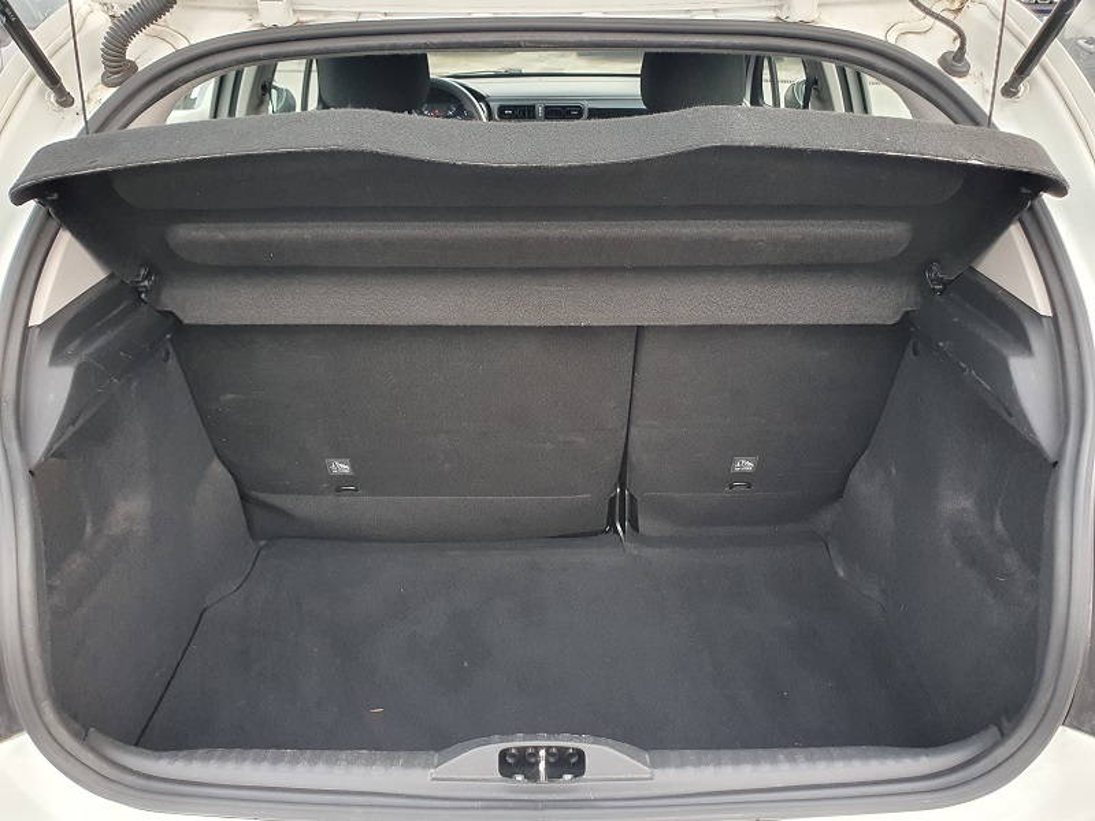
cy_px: 410
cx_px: 548
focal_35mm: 26
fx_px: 822
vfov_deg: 53.1
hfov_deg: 67.3
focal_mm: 4.32
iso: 160
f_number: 2.4
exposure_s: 1/120
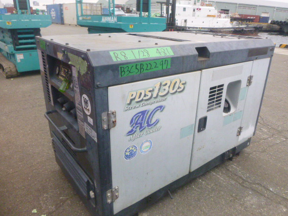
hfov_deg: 65.3
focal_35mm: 27
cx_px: 149
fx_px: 224
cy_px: 109
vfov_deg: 51.3
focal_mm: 4.5
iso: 400
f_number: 3.9
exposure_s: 1/200
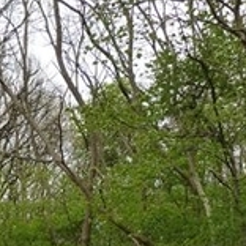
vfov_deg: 19.5
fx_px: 683
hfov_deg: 18.8
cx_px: -80
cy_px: 273
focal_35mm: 85
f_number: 4
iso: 125
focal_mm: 4.5
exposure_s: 1/160
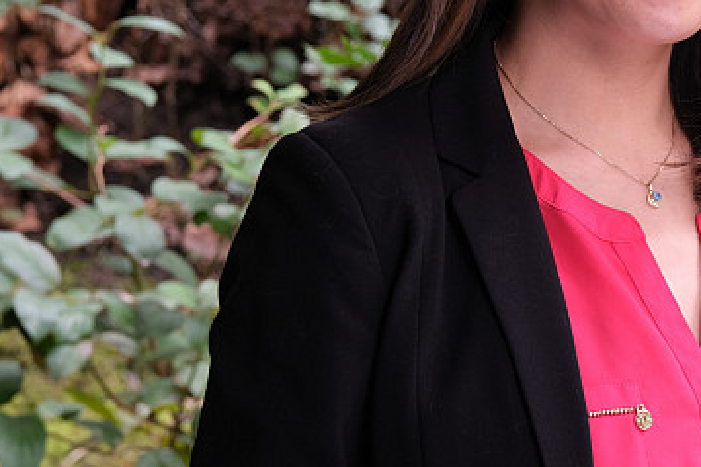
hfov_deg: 12.8
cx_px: 607
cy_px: 9
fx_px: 3095
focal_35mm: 159
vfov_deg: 8.6
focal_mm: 50
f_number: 6.4
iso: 640
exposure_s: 1/60
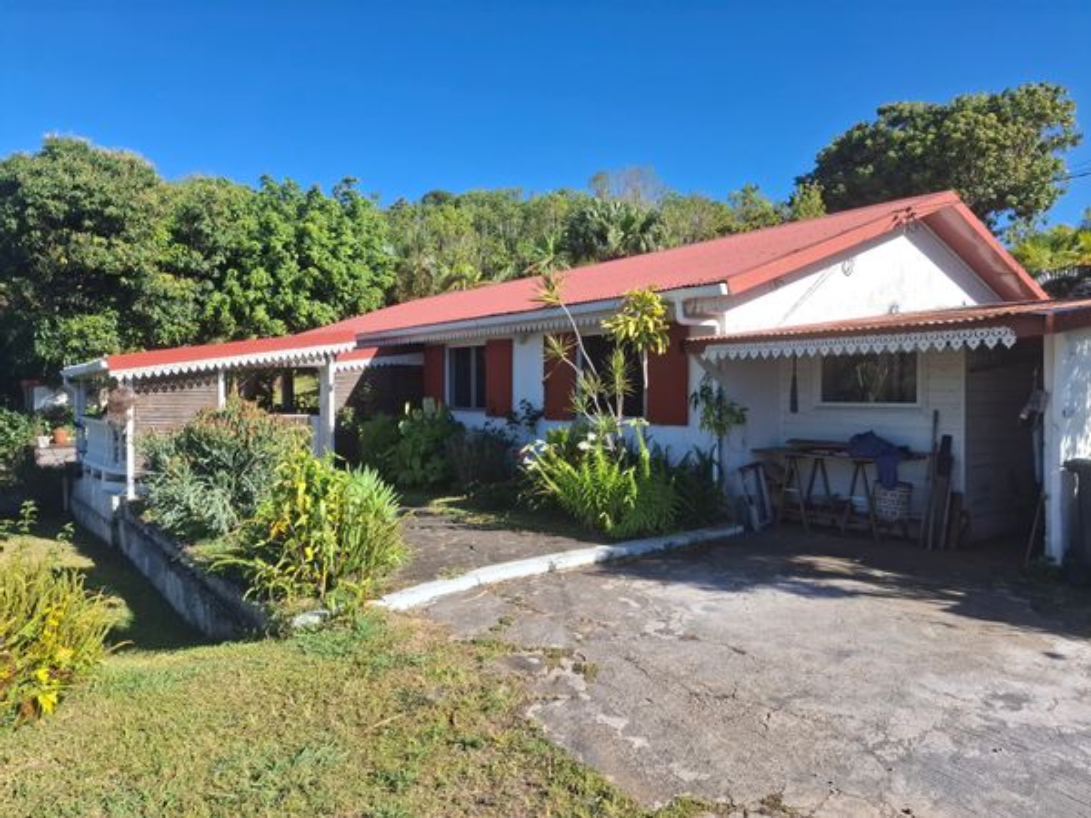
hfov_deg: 73.9
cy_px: 409
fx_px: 725
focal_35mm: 23
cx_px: 546
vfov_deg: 58.9
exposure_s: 1/1059
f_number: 1.8
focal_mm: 5.54
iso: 50
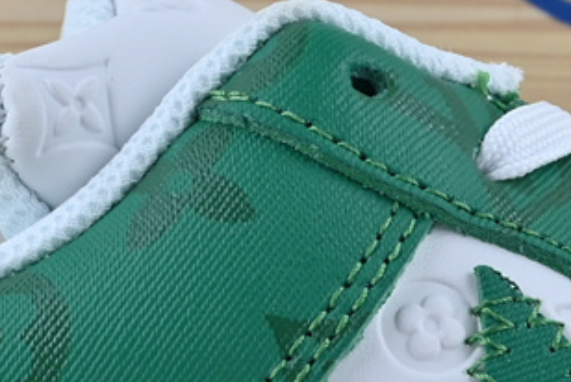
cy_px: 658
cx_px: 560
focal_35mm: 289
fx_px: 4587
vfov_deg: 4.7
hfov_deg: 7.1
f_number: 5
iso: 100
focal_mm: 33
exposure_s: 1/80
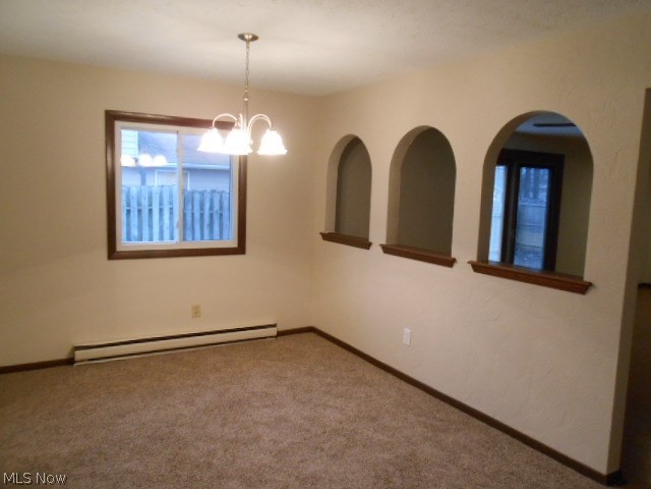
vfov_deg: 53.1
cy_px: 244
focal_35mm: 26
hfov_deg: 67.3
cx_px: 326
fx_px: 489
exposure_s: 1/25
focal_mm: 4.6
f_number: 3.5
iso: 400
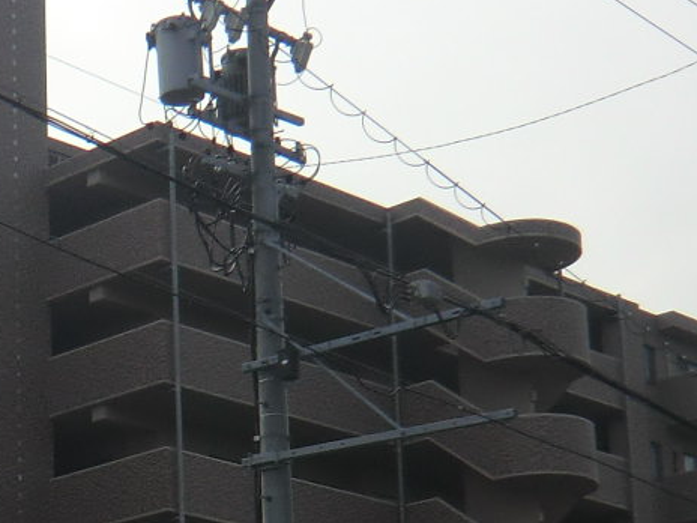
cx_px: -71
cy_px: 609
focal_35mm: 106
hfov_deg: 17.9
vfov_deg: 13.6
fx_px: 2134
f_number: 7.5
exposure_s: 1/250
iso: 64
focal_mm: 4.3
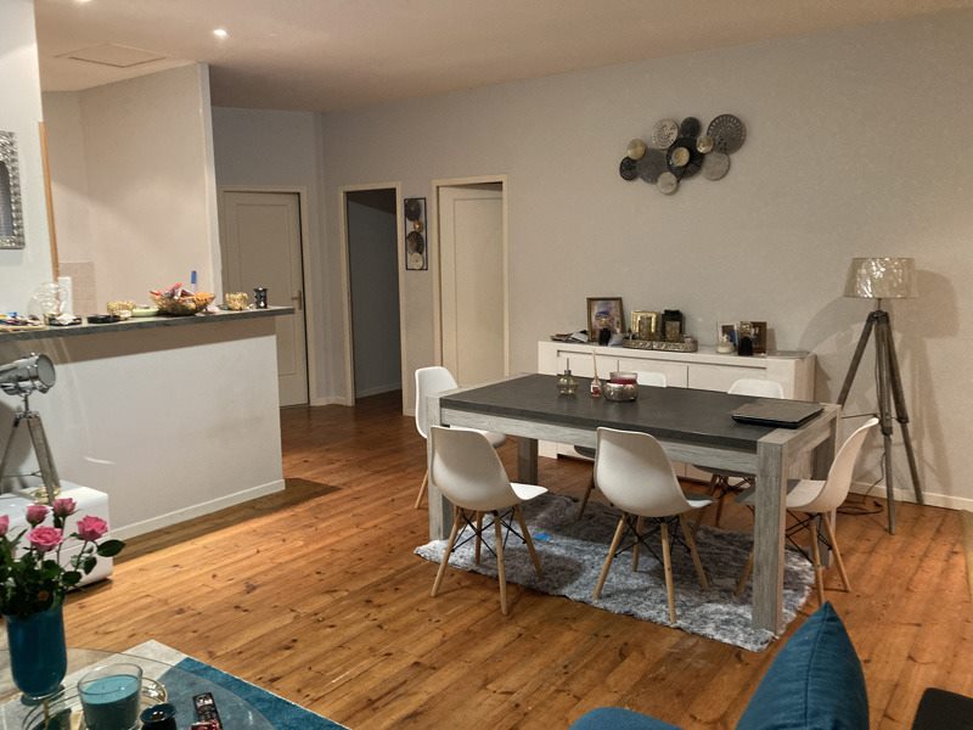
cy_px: 365
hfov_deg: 63.4
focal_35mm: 28
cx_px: 486
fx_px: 787
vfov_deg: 49.7
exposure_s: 1/25
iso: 400
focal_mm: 3.99
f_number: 1.8
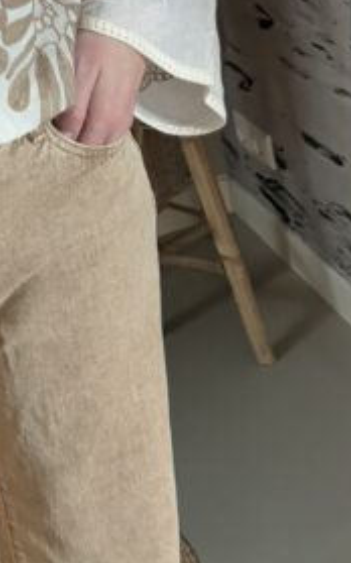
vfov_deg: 27.5
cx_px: -123
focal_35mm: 73
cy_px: 87
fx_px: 1119
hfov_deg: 16.7
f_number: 1.78
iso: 800
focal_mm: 6.76
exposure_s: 1/42
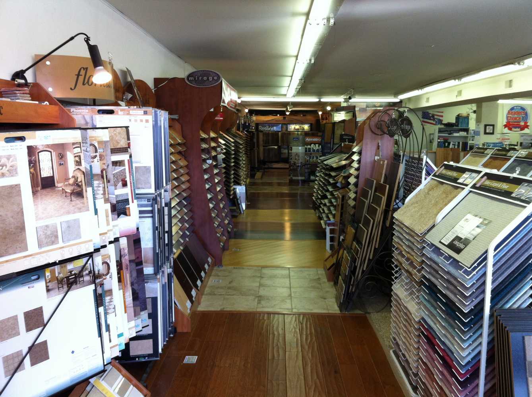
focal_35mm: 35
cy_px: 198
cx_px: 266
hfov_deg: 52.7
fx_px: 537
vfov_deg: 40.6
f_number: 2.8
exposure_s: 1/40
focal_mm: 3.85
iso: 100
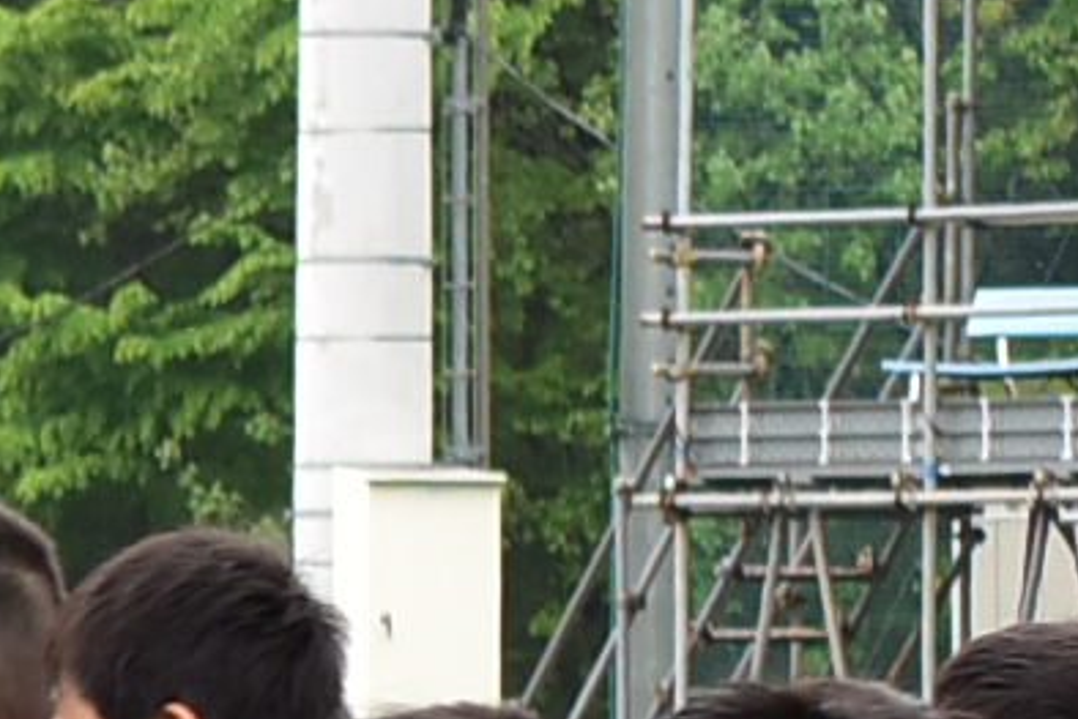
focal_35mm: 798
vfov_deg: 1.7
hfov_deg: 2.5
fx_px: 23903
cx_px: -2958
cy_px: 1441
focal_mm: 70
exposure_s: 1/320
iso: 320
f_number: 4.5
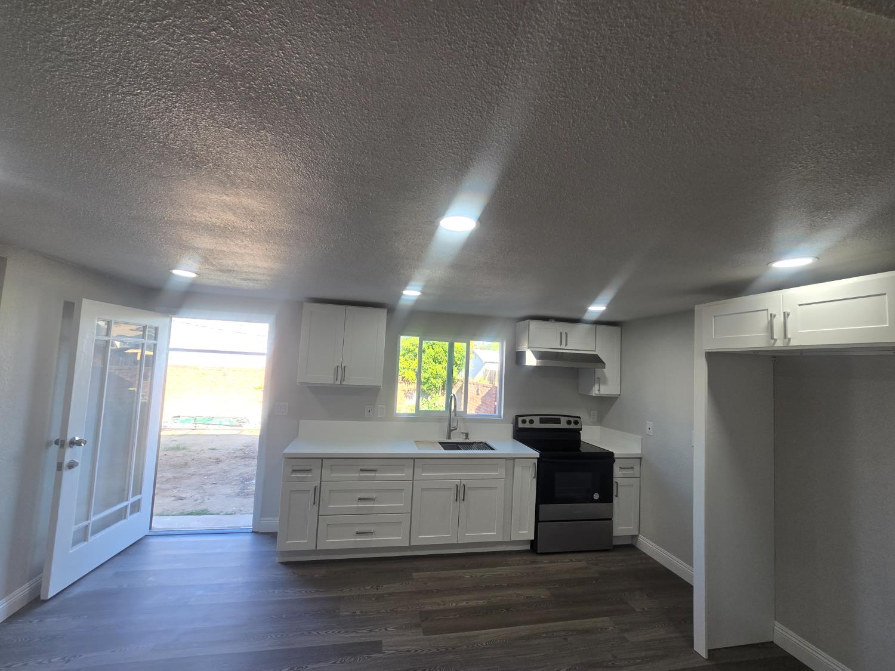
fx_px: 336
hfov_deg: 106.2
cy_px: 336
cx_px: 448
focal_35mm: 13
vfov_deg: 89.9
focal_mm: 2.2
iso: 64
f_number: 2.2
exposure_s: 1/120
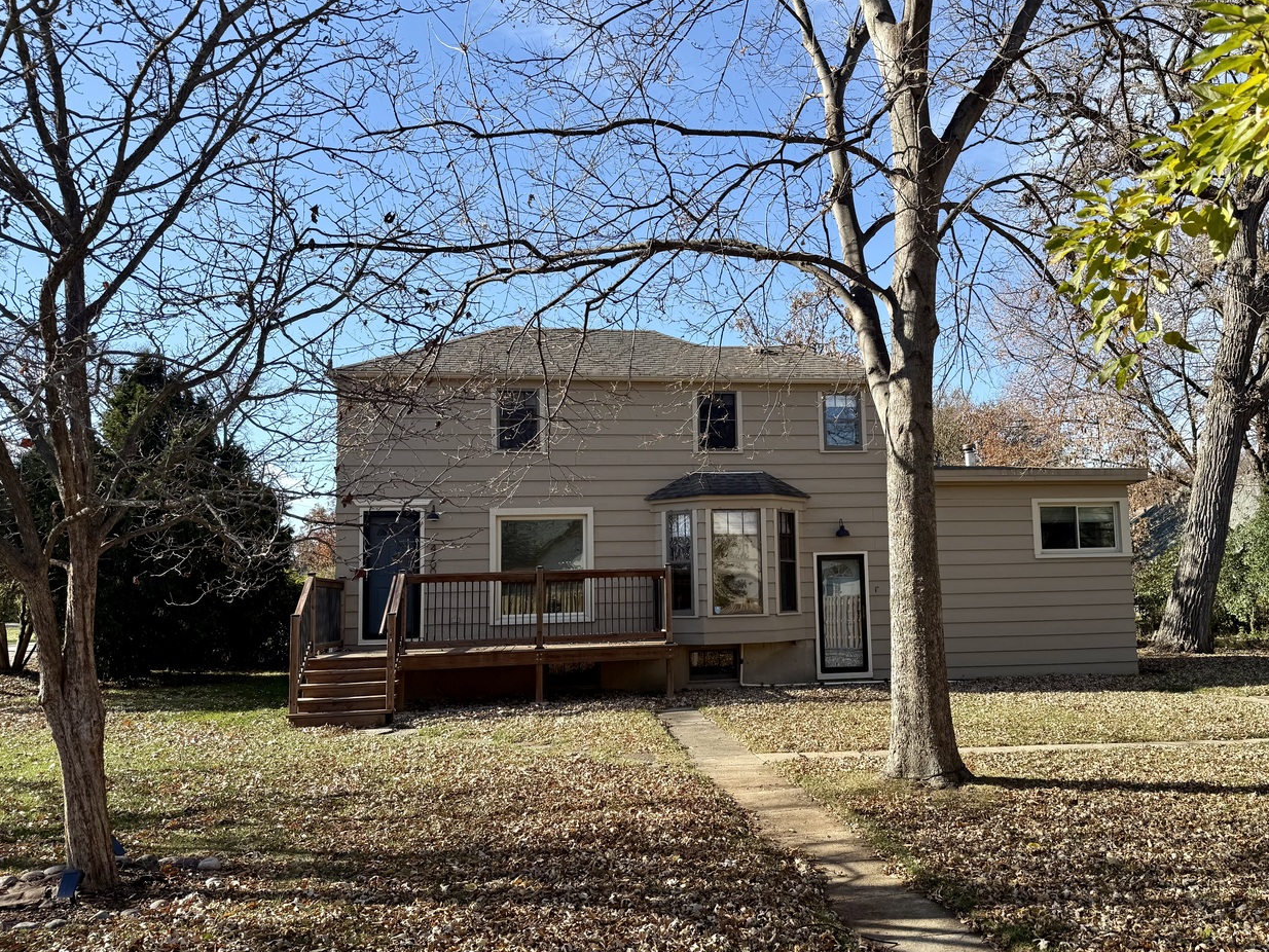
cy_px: 504
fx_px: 1027
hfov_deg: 63.0
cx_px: 739
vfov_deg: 49.7
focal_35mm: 28
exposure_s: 1/2053
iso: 80
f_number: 1.78
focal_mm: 6.76
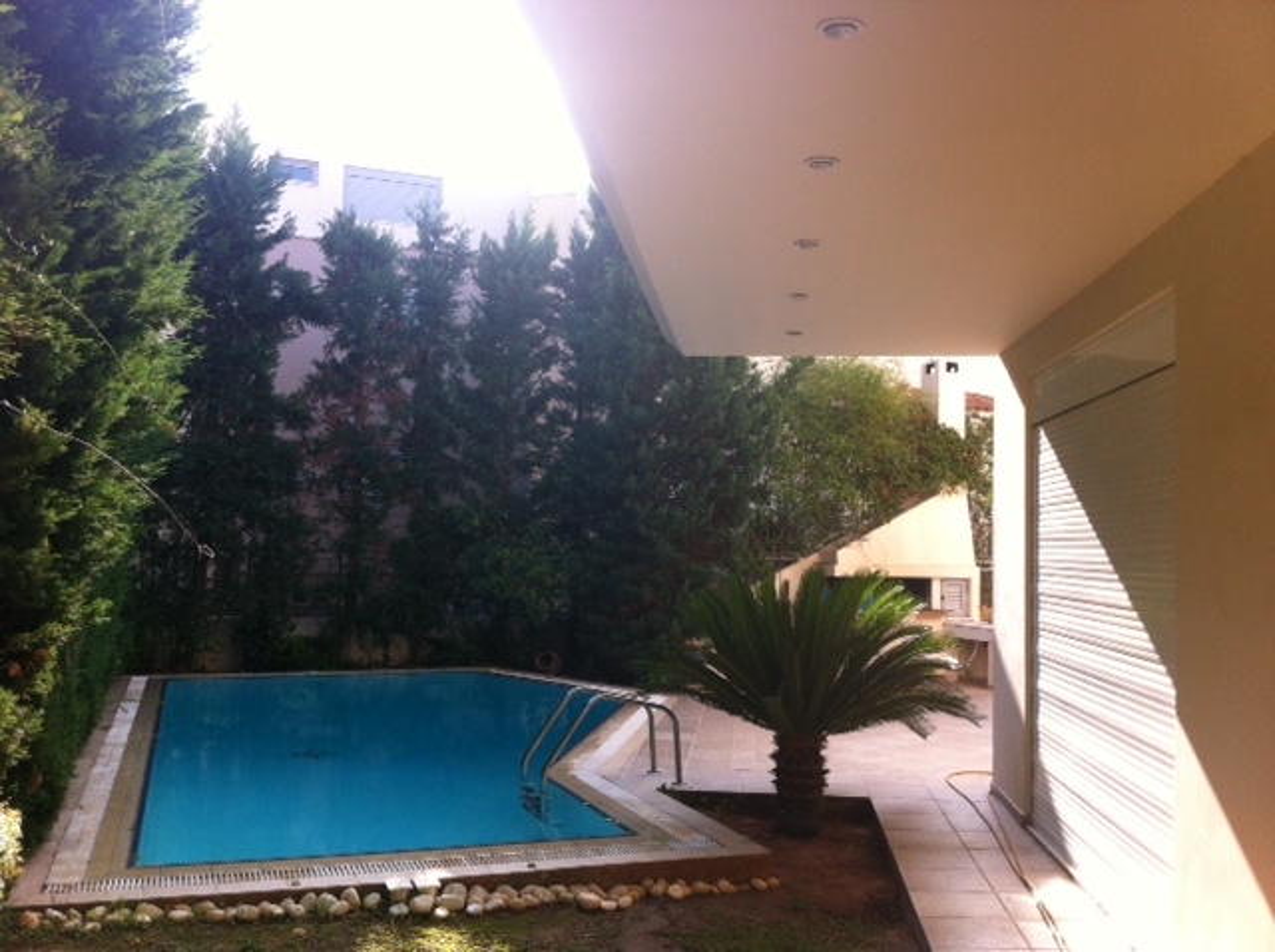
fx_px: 1287
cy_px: 476
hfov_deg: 52.7
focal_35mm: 35
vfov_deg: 40.6
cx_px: 638
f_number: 2.8
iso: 80
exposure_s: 1/302
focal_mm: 3.85
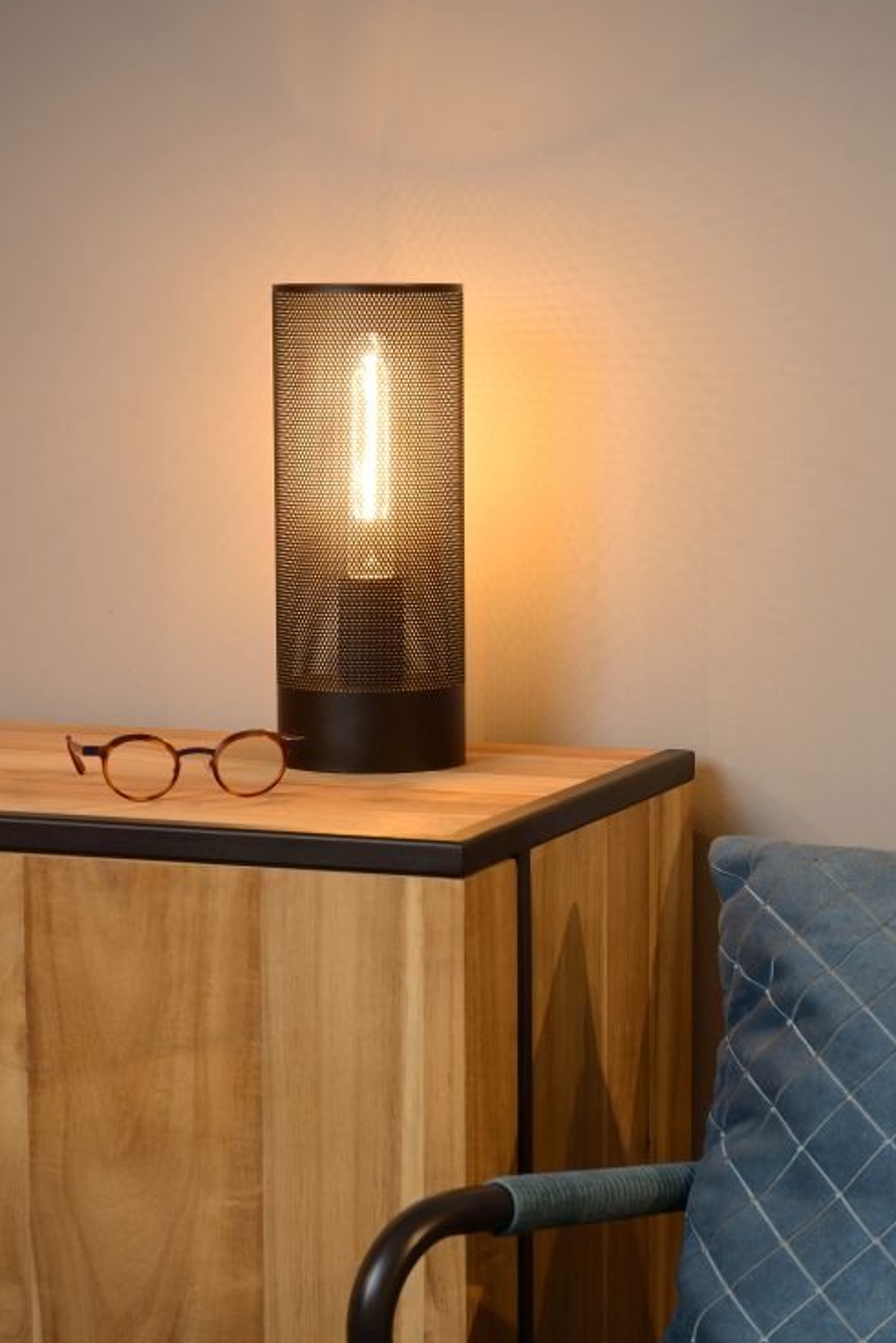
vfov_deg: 21.7
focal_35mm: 94
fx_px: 3509
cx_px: 537
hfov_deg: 14.5
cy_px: 674
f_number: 10
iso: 100
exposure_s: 1
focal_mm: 78
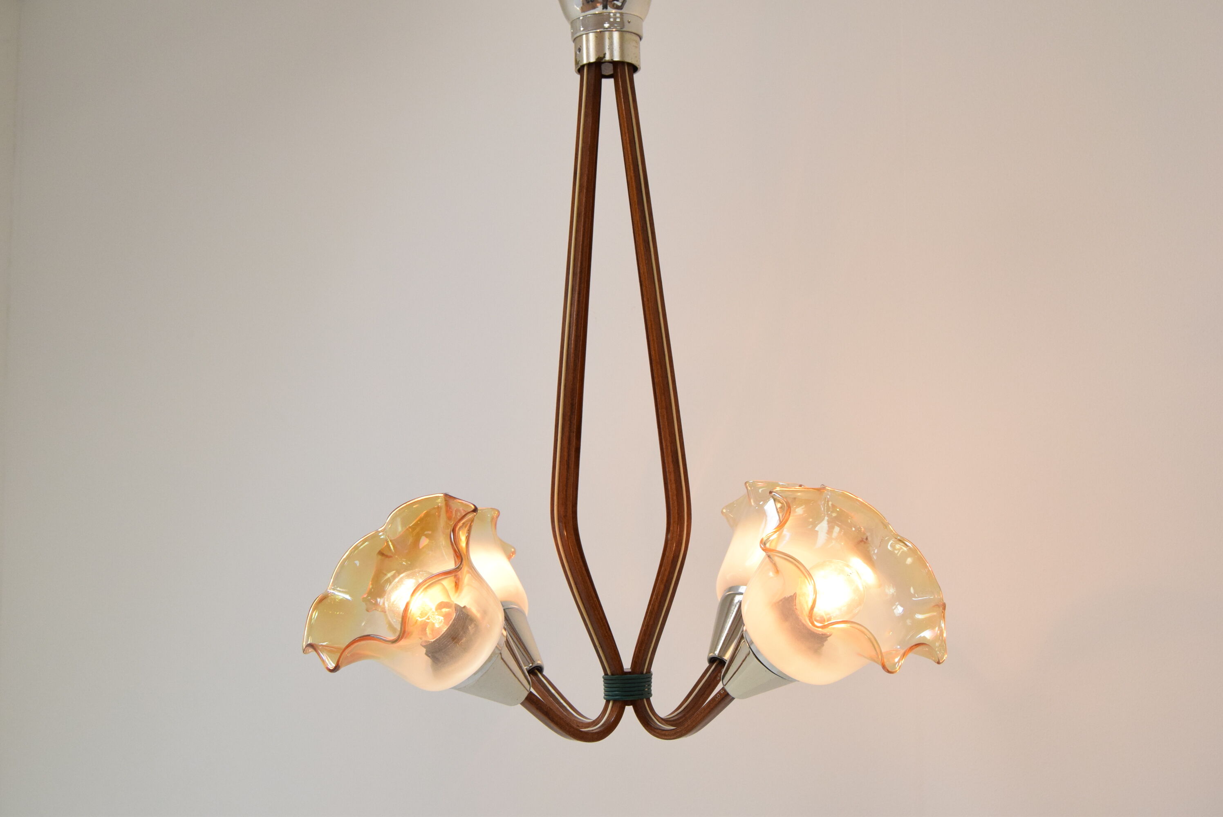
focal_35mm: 45
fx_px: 1530
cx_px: 612
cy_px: 408
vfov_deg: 29.9
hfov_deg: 43.6
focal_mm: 30
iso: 1600
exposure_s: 1/250
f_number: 8
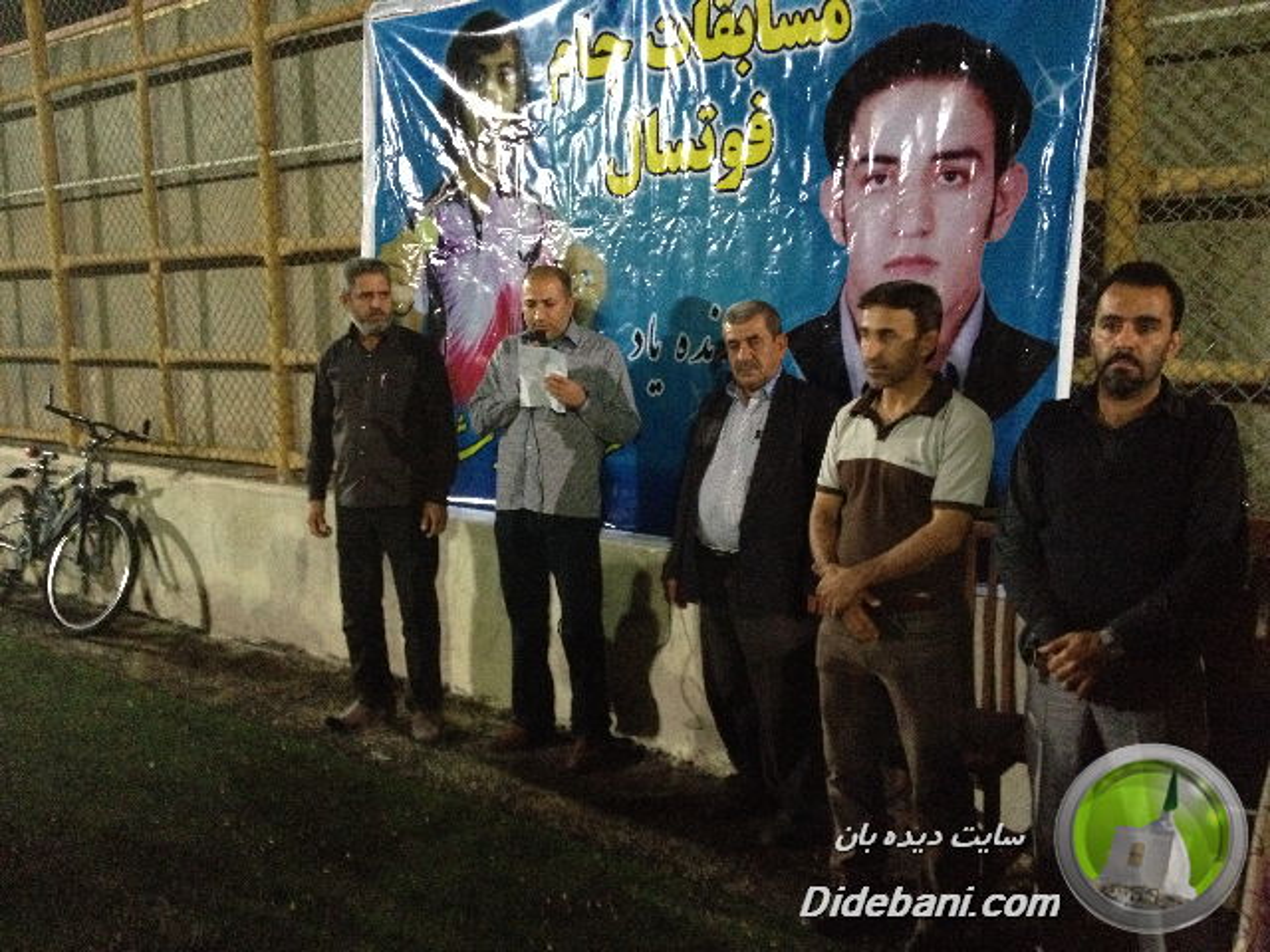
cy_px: 476
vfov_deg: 40.7
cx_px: 635
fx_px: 1284
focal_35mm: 35
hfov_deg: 52.6
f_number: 2.4
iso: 800
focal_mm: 4.28
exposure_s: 1/15
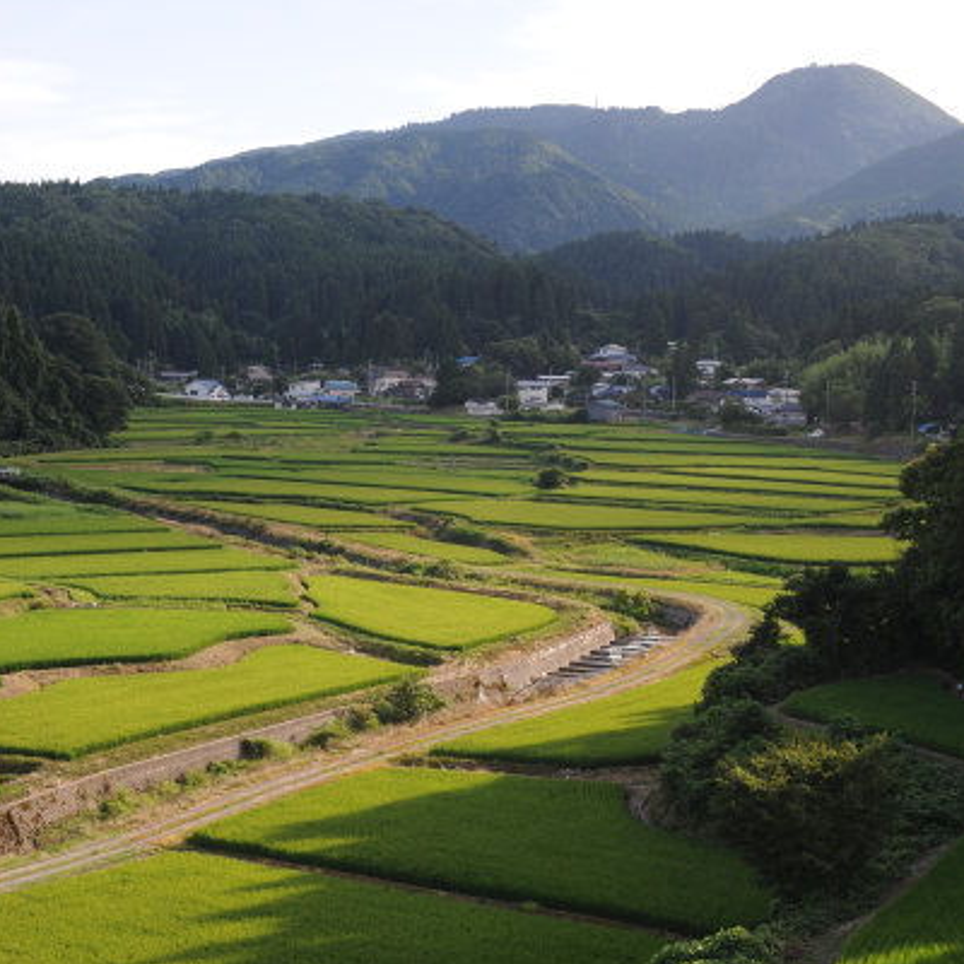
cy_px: 670
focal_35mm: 65
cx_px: 483
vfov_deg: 26.3
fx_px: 2048
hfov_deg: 26.5
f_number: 11
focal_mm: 50
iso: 200
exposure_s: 1/125
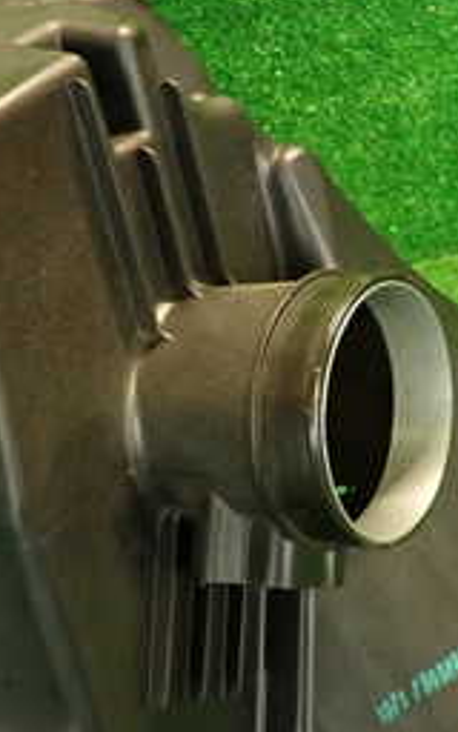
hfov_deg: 20.7
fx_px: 1238
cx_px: 80
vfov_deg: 32.6
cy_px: 512
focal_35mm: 62
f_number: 2
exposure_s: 1/30
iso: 500
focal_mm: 4.5
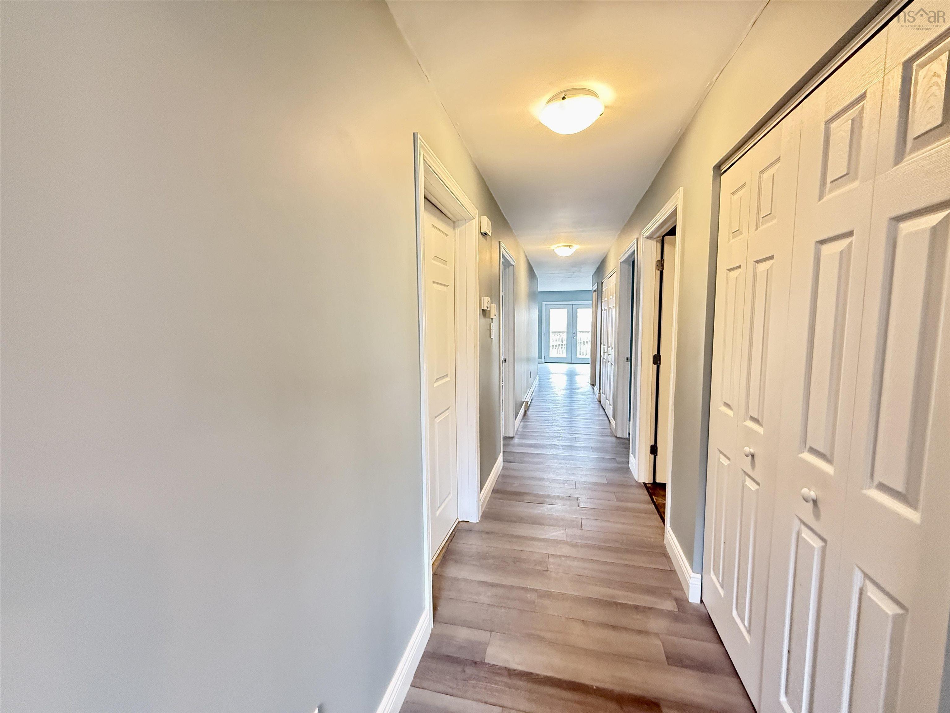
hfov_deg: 102.1
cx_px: 475
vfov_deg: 85.7
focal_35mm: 14
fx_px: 384
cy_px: 356
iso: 640
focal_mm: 2.22
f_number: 2.2
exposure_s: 1/60
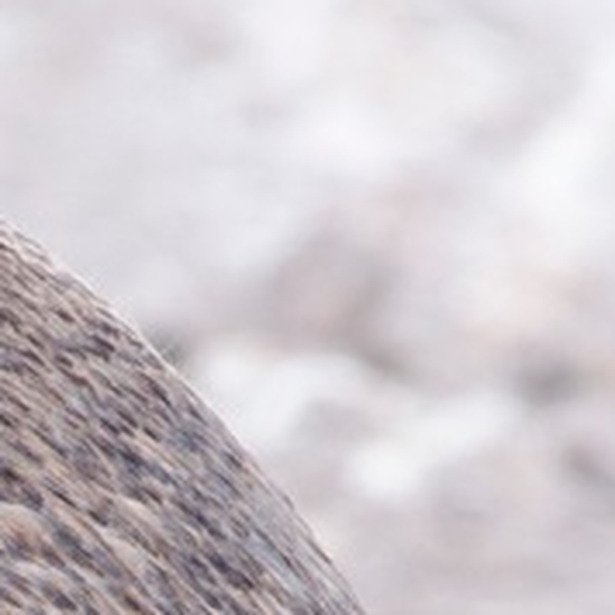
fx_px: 35377
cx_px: -525
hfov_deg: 1.0
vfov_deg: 1.0
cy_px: 1163
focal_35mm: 1760
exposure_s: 1/500
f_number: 16
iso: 1600
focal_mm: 210
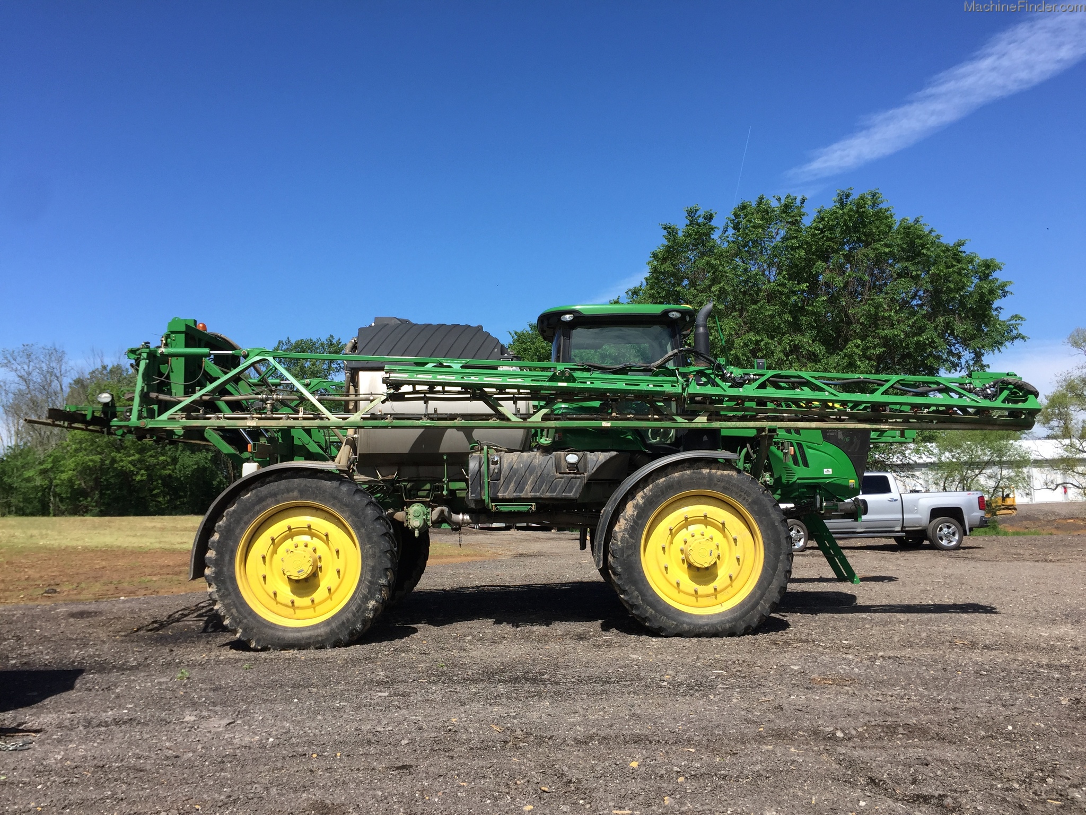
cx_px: 543
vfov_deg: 48.2
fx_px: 910
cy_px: 408
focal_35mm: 29
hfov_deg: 61.7
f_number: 2.2
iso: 32
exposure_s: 1/1582
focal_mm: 4.15
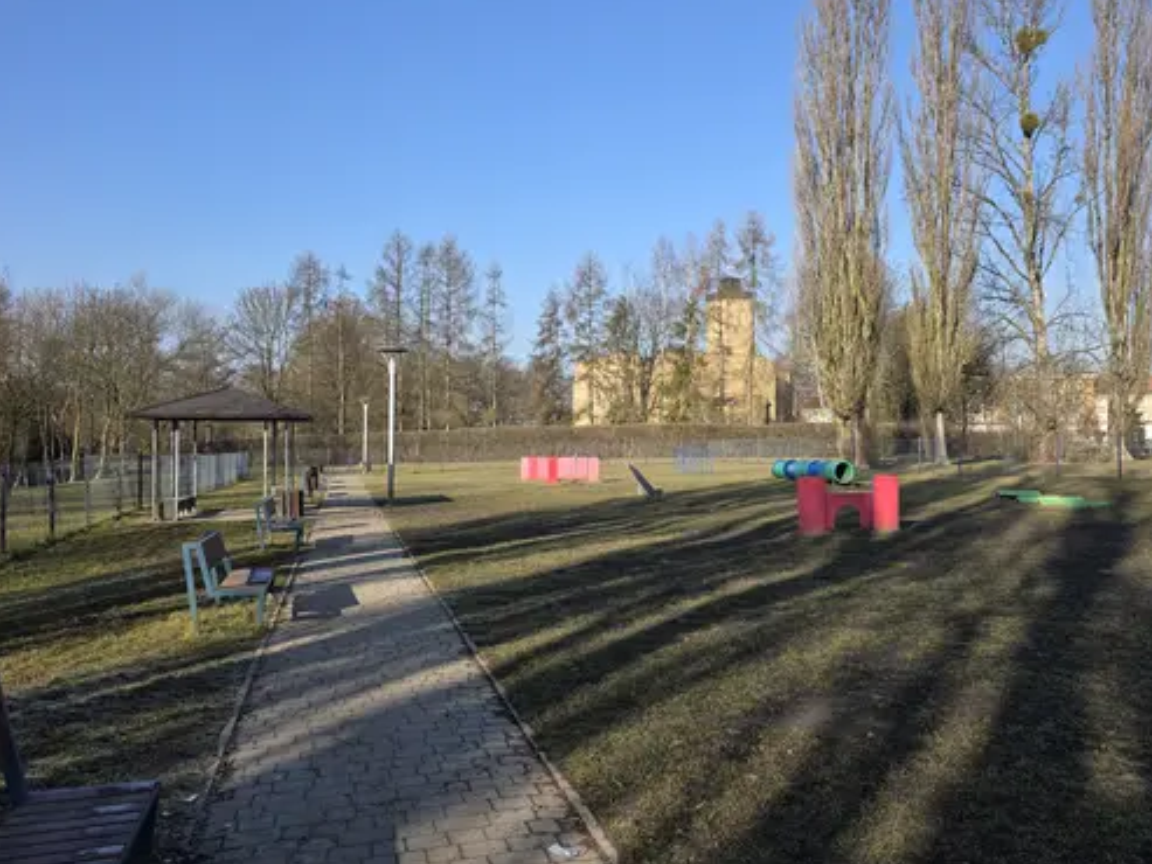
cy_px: 420
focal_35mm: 28
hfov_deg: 63.4
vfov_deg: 49.8
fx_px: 932
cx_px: 617
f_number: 1.7
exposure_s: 1/2782
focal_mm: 6.3
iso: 80
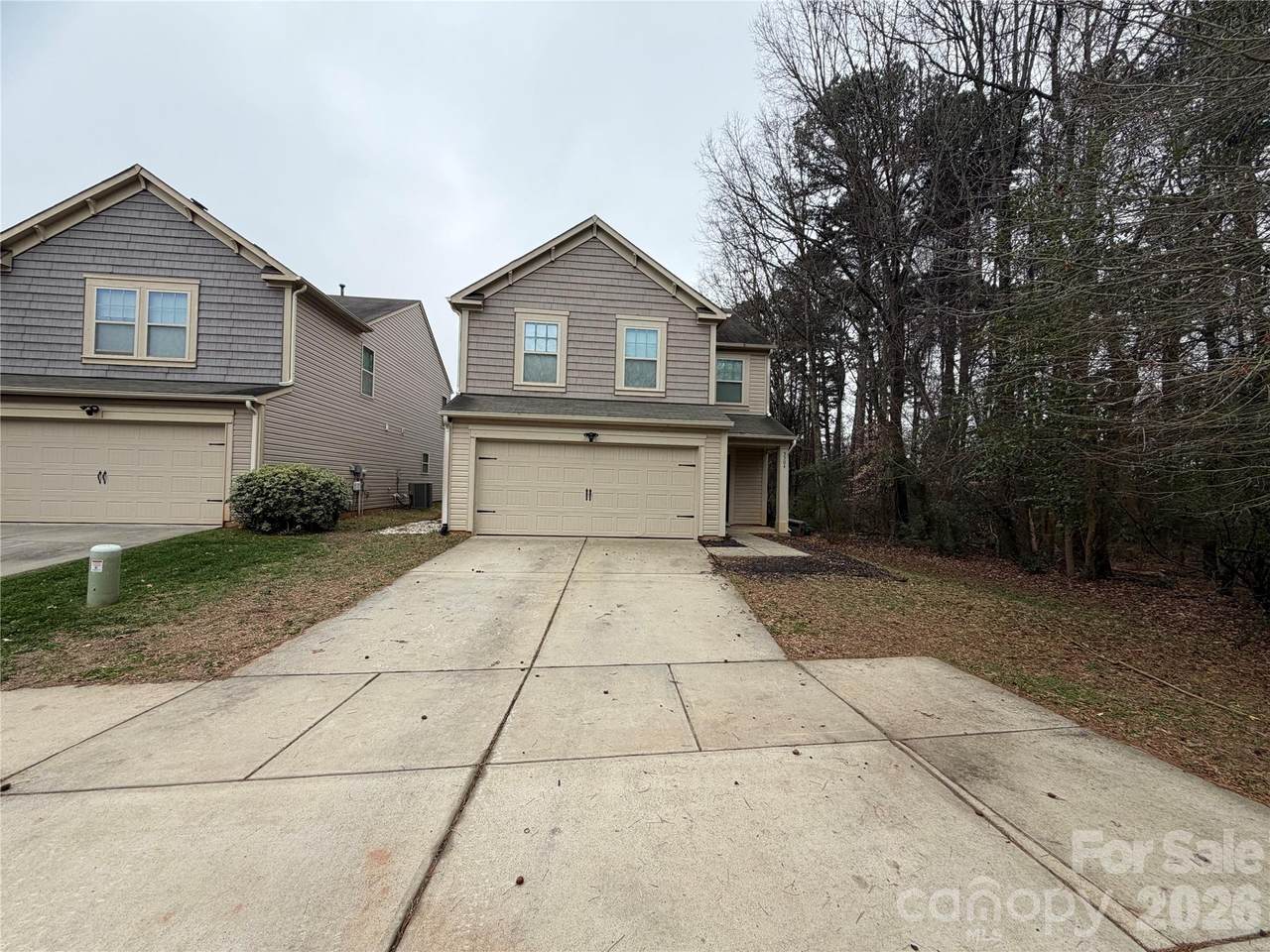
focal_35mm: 14
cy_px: 476
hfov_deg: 102.1
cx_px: 635
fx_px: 514
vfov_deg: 85.7
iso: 40
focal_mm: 2.22
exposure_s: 1/527
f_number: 2.2
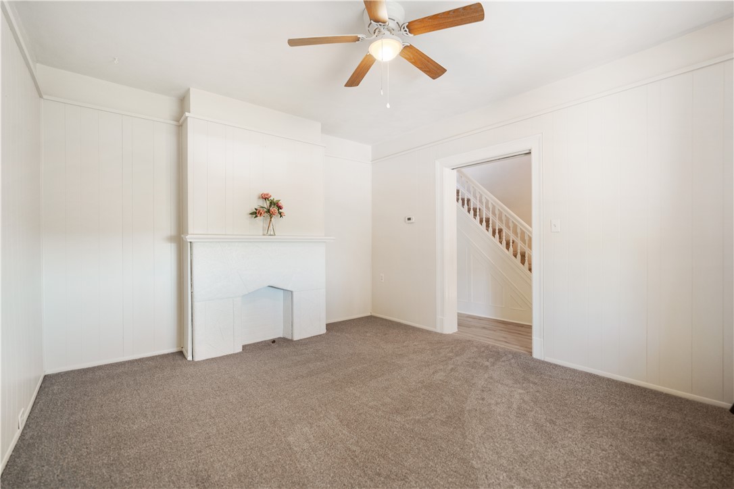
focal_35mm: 16
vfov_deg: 73.7
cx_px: 367
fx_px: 326
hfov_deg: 96.7
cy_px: 244
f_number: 2.8
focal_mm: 16
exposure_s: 1/30
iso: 500
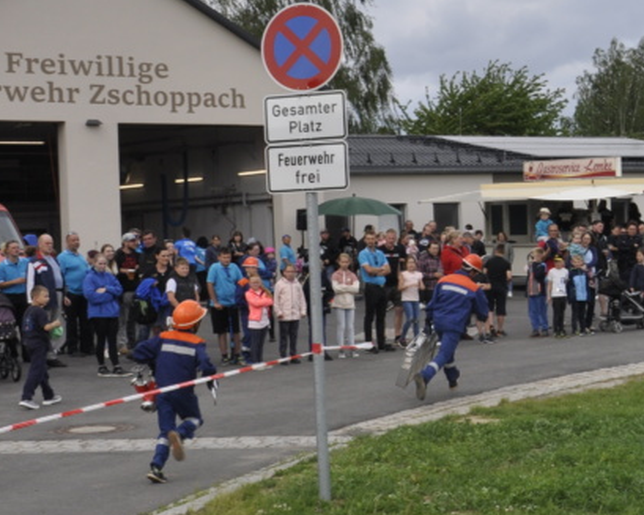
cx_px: 738
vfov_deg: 18.9
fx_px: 1543
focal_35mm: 81
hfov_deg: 22.1
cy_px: 190
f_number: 11
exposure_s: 1/125
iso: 200
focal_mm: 22
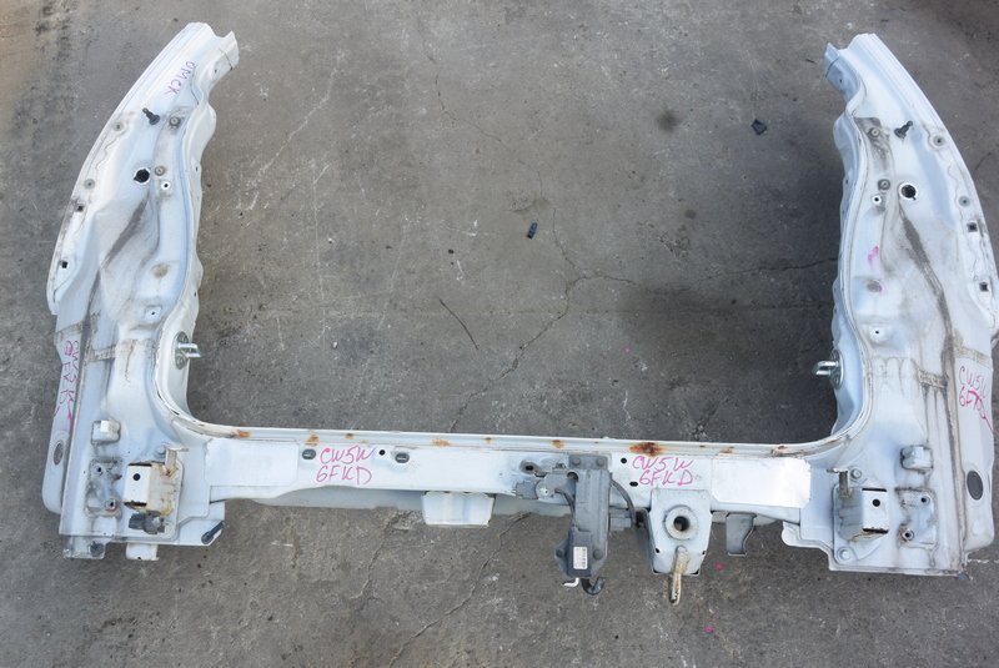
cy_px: 334
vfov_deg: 40.0
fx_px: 917
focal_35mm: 33
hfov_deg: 57.2
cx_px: 500
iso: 200
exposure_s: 1/160
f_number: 5.6
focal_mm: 12.5
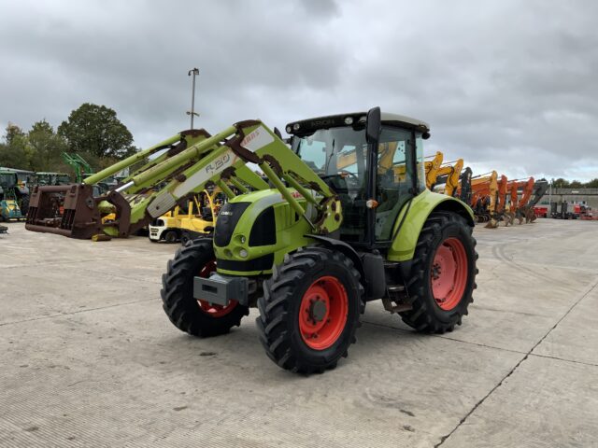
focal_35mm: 29
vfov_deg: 48.2
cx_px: 299
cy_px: 224
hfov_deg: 61.7
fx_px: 501
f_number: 1.8
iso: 16
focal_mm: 3
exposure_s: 1/586
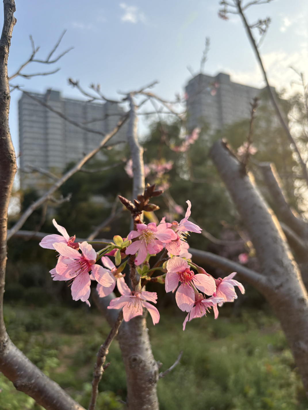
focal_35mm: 26
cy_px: 205
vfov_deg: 67.3
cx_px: 154
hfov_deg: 53.1
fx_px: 308
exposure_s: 1/1263
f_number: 1.6
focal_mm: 5.96
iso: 50
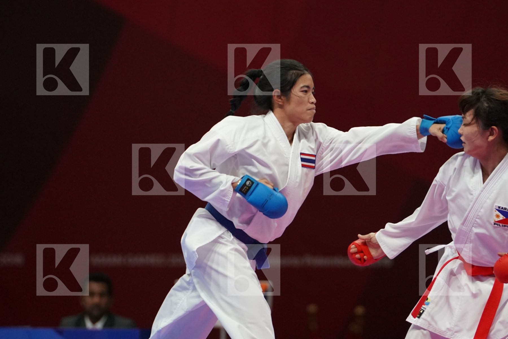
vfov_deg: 4.1
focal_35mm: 337
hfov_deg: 6.1
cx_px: 254
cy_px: 170
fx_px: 4755
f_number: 4
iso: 3200
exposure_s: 1/1000
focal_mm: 225
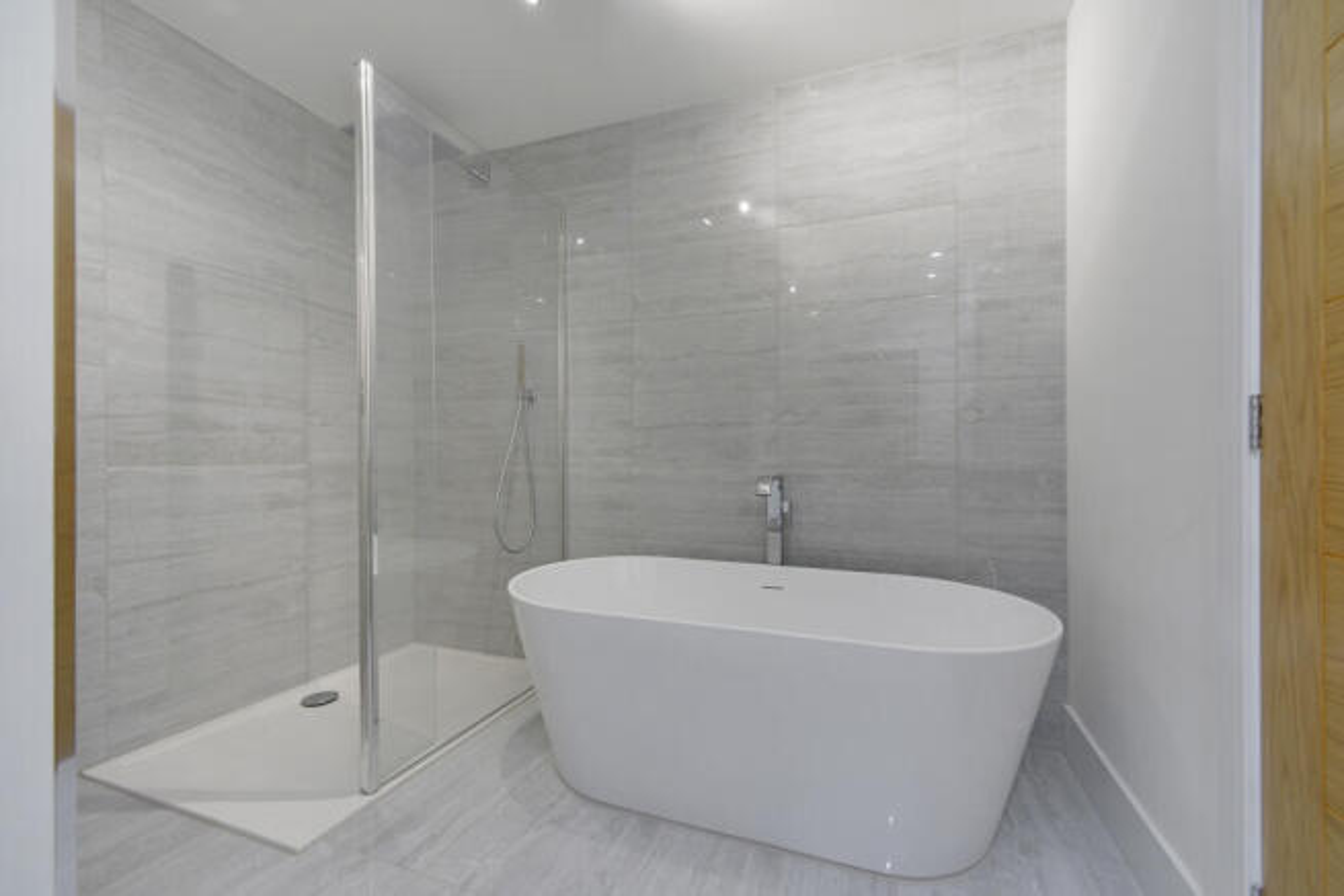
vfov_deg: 81.2
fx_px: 523
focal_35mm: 14
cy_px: 448
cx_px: 672
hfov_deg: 104.2
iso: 400
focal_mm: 14
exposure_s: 1/15
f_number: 7.1
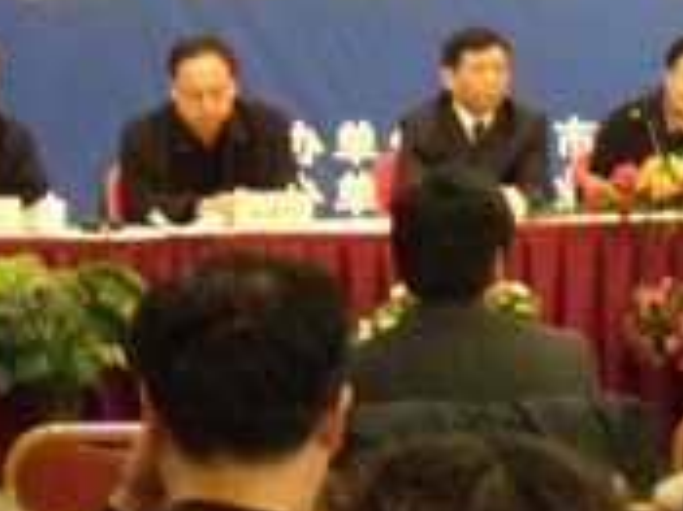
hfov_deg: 12.5
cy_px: 113
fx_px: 3096
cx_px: 589
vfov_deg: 9.4
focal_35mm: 157
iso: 800
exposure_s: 1/8
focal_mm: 8.8
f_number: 3.8
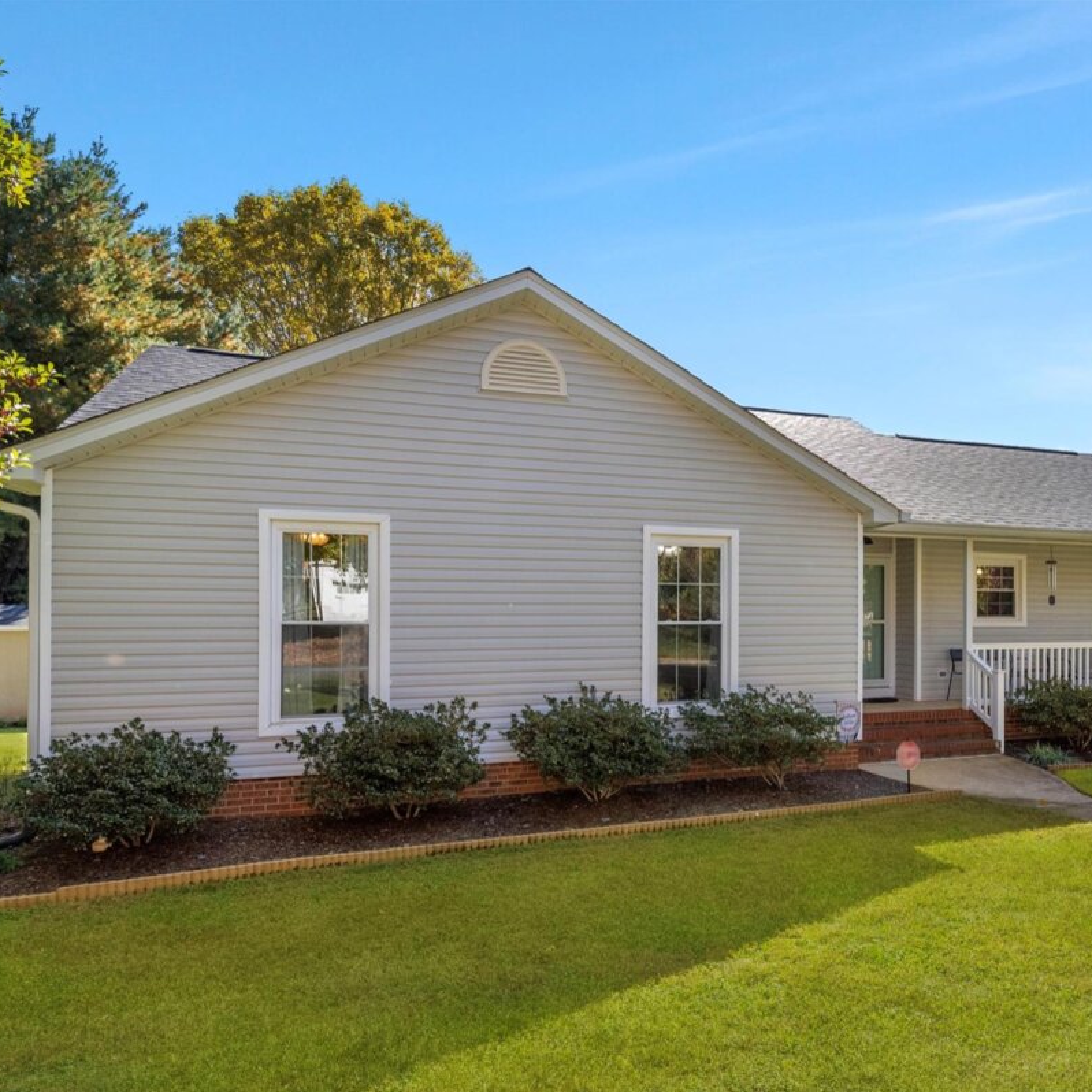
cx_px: 729
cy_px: 547
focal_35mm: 23
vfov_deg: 67.3
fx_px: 821
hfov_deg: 65.5
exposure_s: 1/500
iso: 3200
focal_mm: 18
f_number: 9
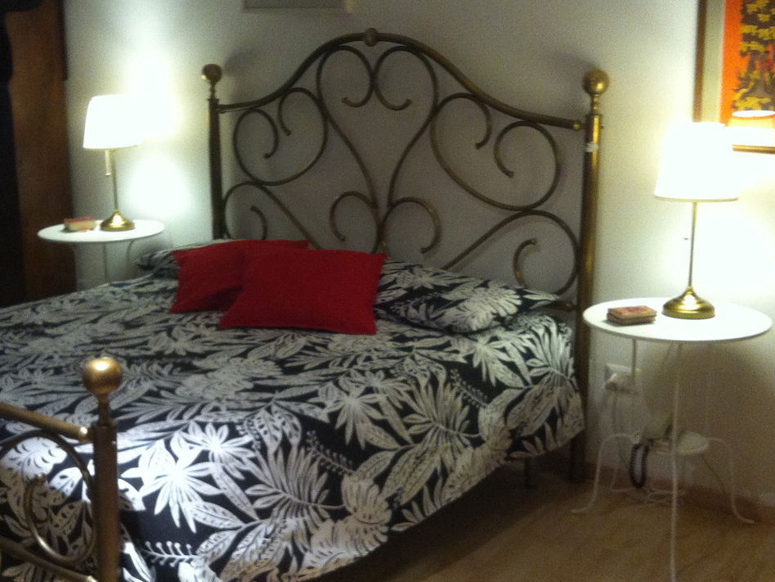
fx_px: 1321
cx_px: 307
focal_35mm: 59
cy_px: 285
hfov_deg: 32.6
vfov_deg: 24.8
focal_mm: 3.85
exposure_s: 1/17
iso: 200
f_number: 2.8
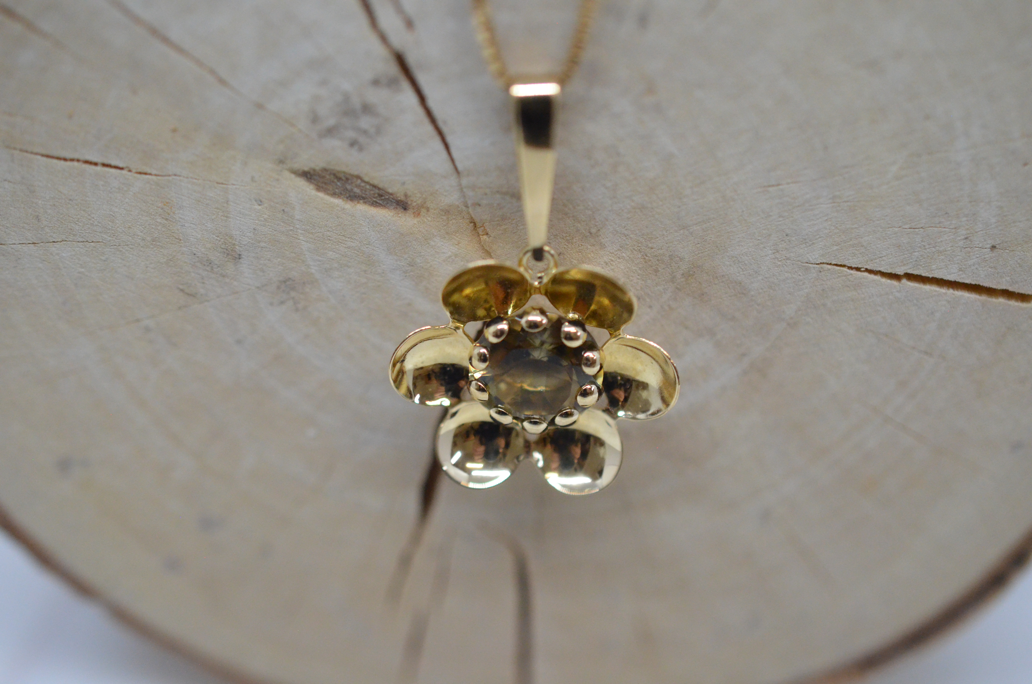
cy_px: 342
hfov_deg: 33.5
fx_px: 1716
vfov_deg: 22.5
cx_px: 516
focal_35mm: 60
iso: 3200
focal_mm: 40
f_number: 4
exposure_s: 1/2000
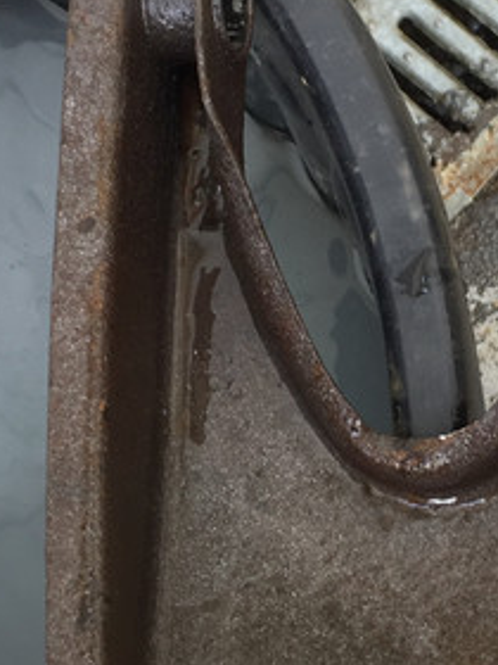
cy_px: 314
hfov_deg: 17.6
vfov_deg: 23.6
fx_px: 1592
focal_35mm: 83
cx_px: 413
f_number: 2.2
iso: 40
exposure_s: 1/100
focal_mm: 4.15
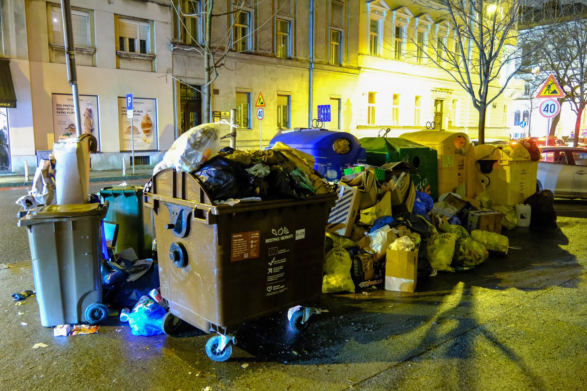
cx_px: 294
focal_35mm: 27
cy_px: 196
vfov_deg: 47.9
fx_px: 440
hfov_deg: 67.4
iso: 6400
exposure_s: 1/5
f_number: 2.8
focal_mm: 18.2
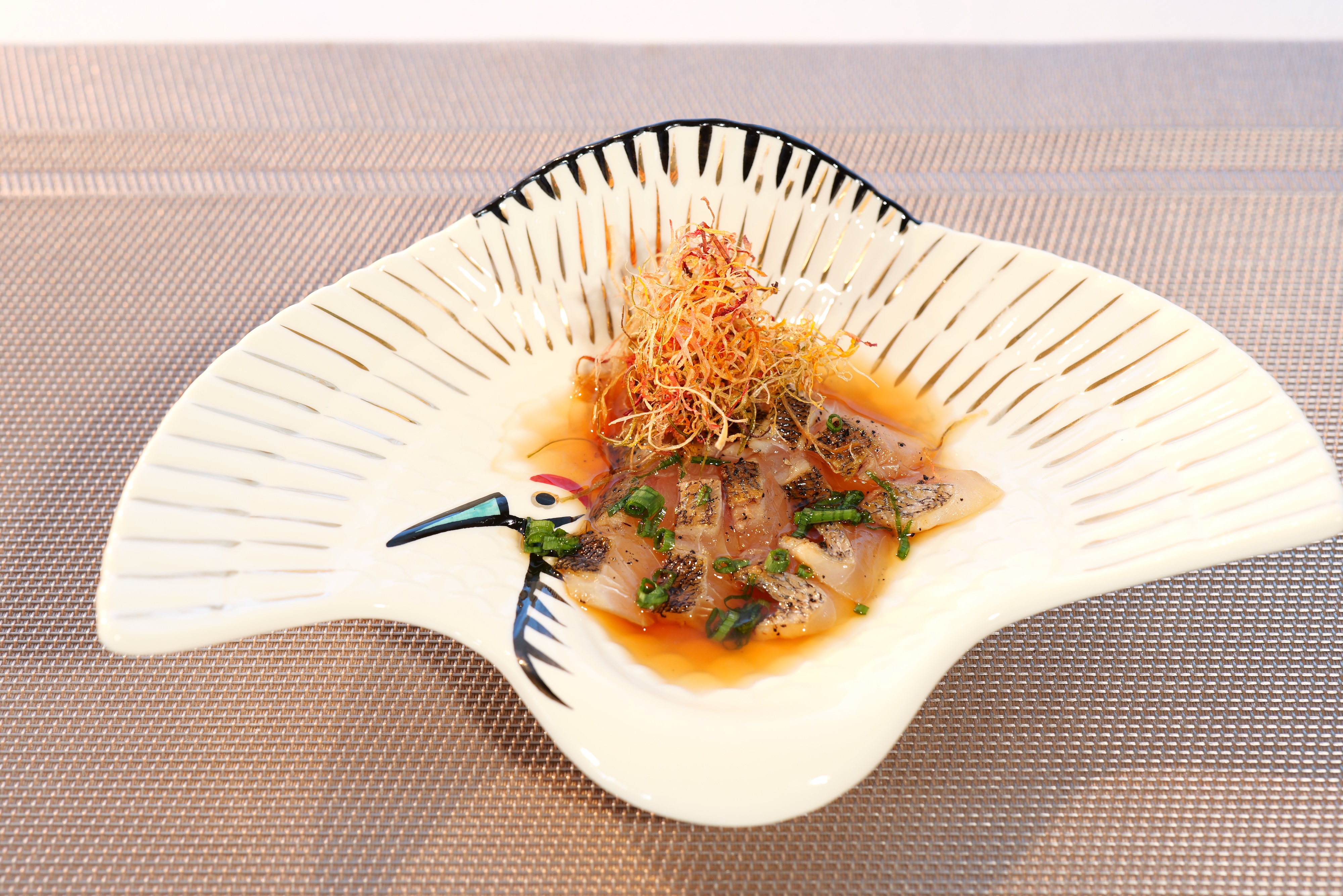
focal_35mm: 50
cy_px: 448
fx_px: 1865
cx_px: 672
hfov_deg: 39.6
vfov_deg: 27.0
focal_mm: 50
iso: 640
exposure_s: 1/60
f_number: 6.3
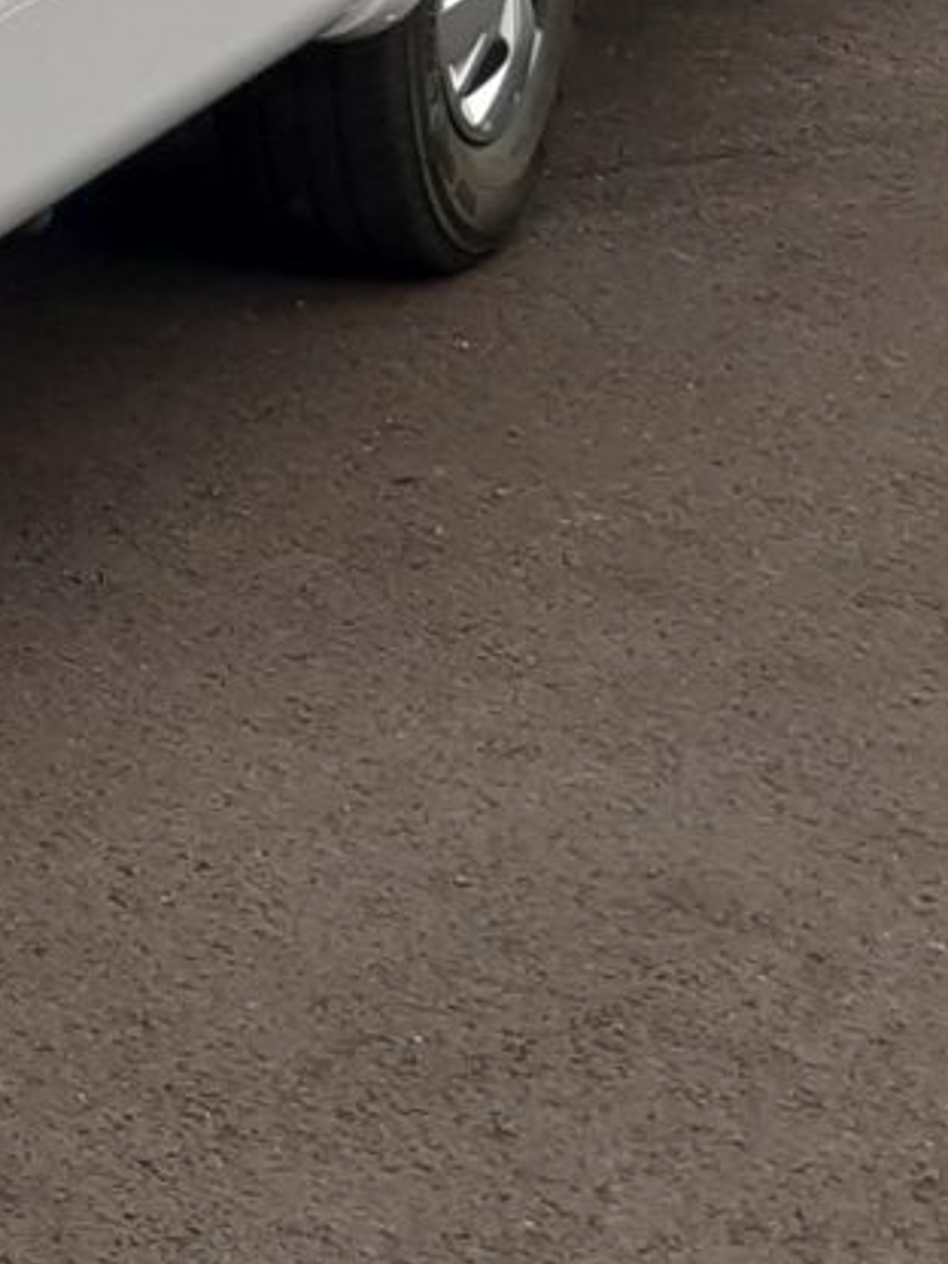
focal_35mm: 160
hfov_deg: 8.1
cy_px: -550
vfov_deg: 11.9
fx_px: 5842
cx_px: -1711
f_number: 1.7
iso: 40
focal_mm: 3.92
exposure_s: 1/1672
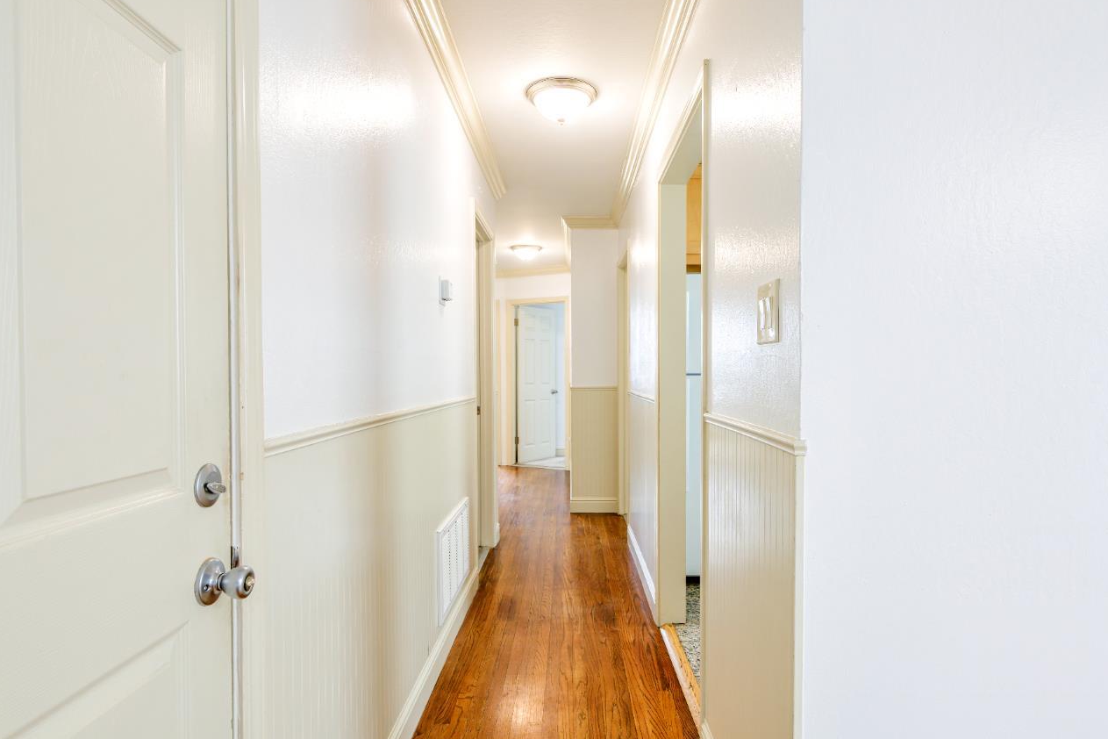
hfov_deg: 85.1
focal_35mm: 20
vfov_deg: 62.9
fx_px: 603
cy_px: 342
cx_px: 568
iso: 200
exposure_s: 1/8
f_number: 8
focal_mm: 16.5
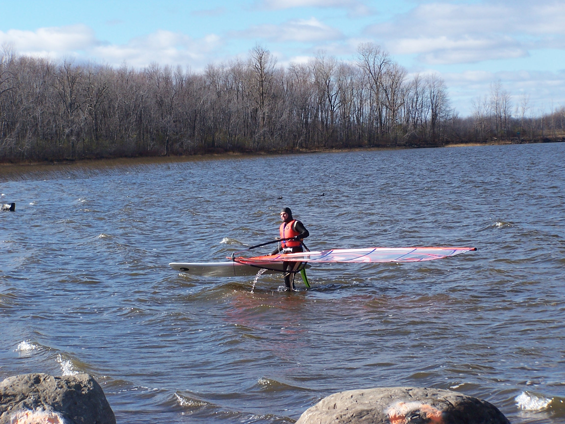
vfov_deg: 12.7
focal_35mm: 117
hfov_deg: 16.8
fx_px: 1910
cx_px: 282
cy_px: 212
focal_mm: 19.4
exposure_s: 1/500
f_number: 4.5
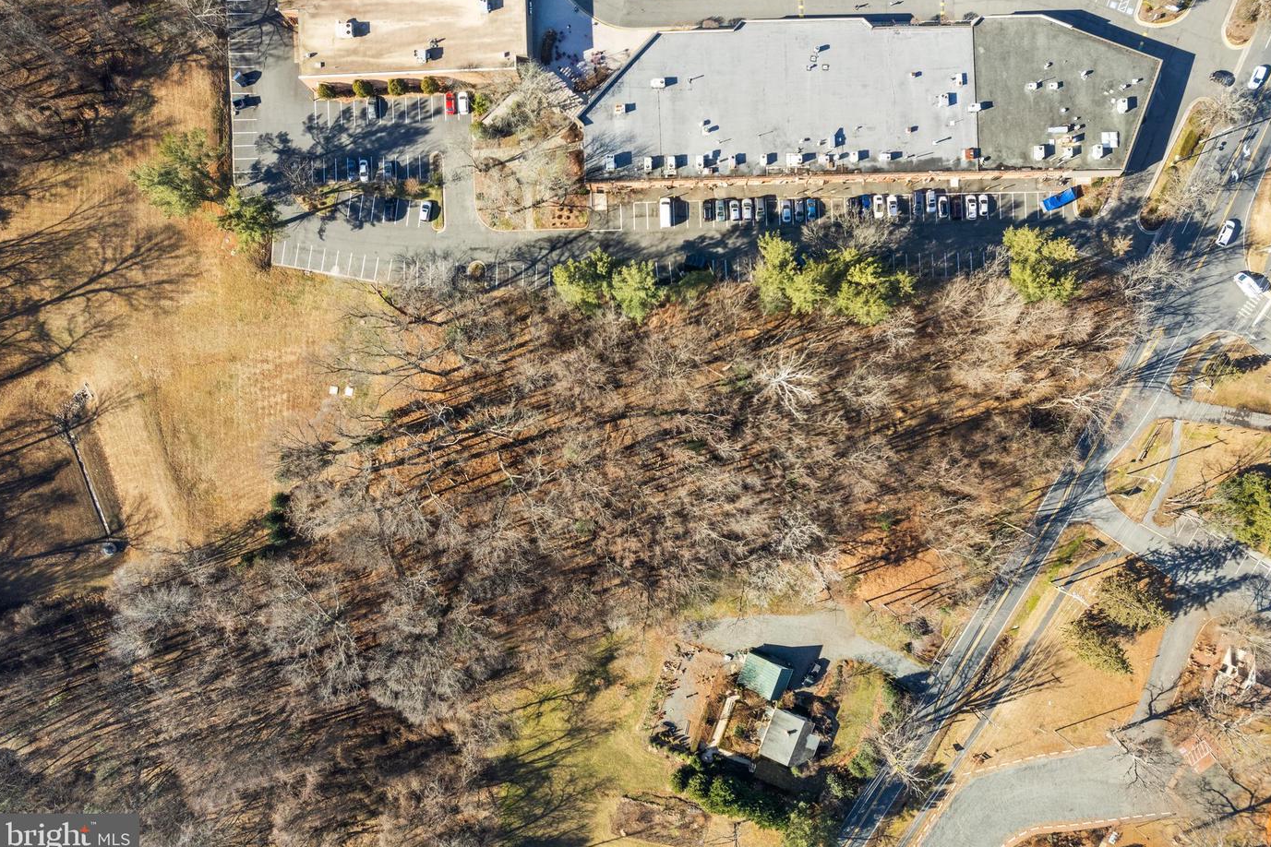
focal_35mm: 23
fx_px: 812
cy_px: 418
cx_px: 660
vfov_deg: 55.1
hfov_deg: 76.1
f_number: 2.8
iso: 120
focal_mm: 8.38
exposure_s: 1/640
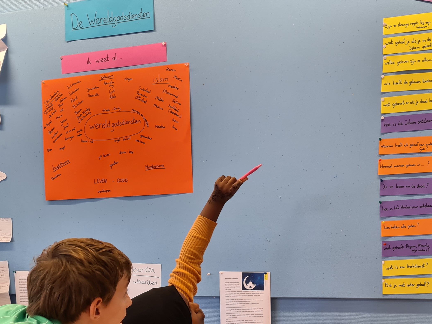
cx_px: 331
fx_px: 624
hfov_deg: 37.1
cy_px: 296
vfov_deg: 27.9
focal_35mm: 50
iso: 100
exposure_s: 1/50
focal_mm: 5.4
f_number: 1.8
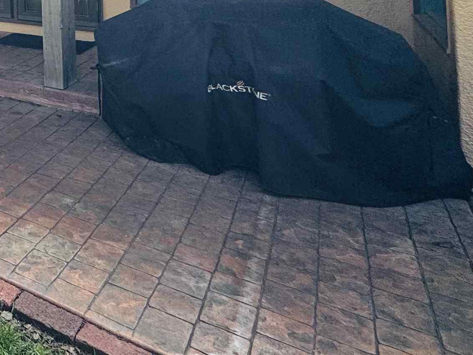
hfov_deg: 33.1
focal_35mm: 38
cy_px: -79
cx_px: -167
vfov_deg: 31.2
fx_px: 519
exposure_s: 1/237
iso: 40
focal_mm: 2.22
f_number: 2.2
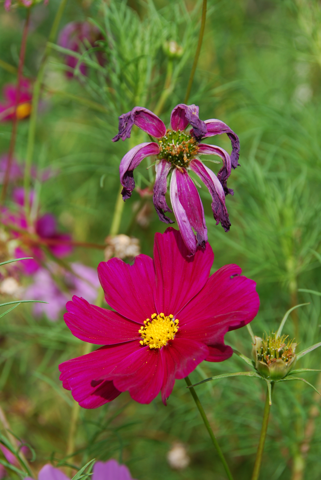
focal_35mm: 105
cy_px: 240
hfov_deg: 13.1
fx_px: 1400
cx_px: 160
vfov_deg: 19.4
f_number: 8
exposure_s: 1/125
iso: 125
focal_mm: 70
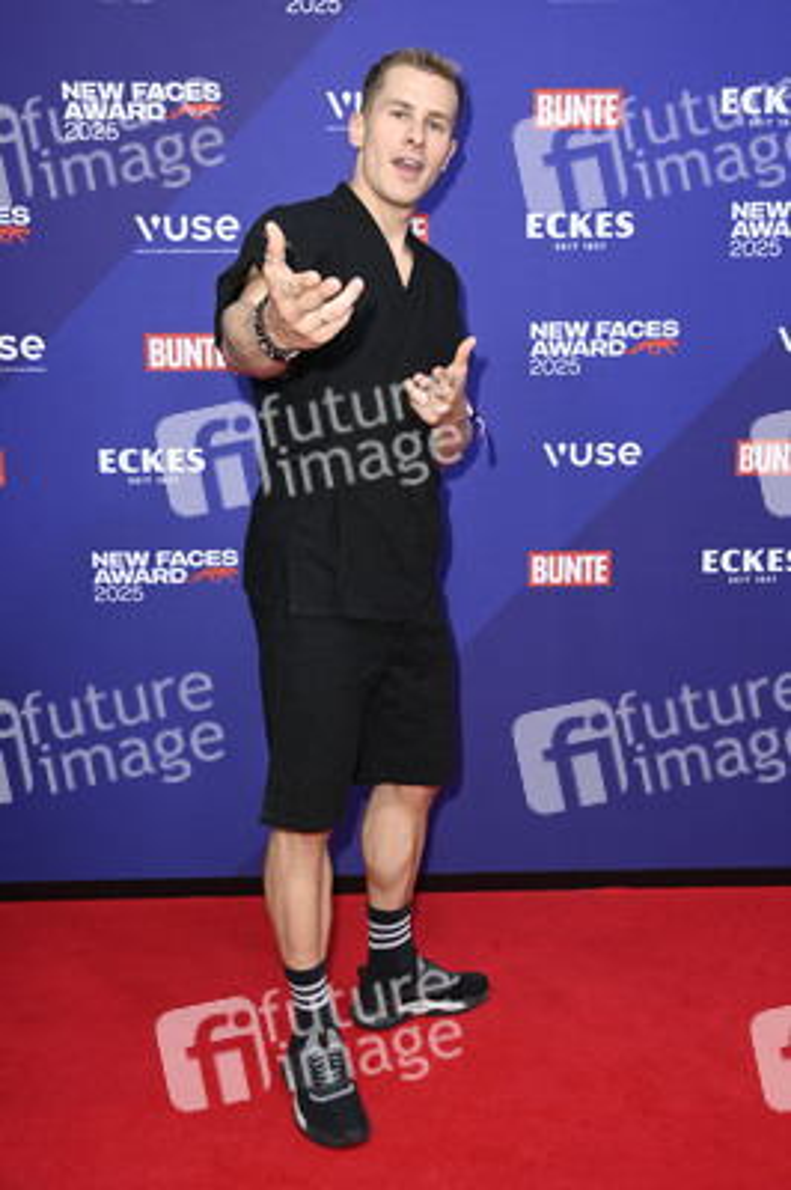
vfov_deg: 50.7
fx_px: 1254
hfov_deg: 35.0
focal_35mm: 38
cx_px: 396
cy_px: 595
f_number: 5.6
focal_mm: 38
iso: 800
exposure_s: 1/200
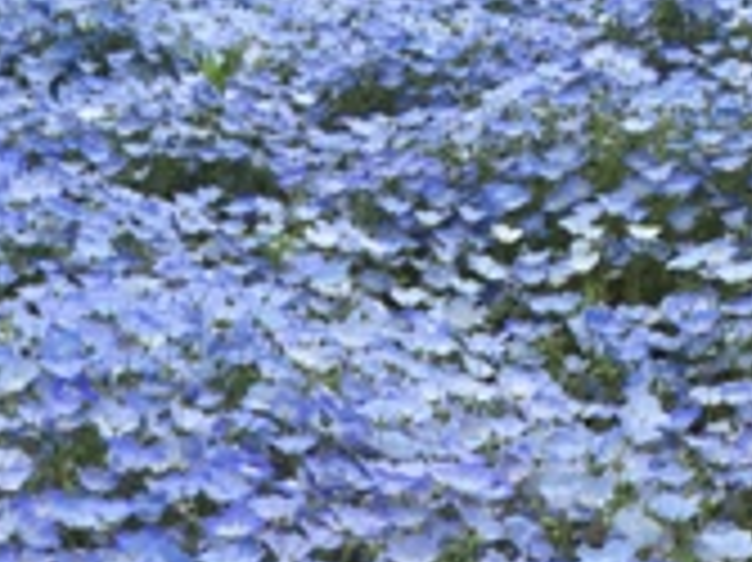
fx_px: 2410
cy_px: 841
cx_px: 180
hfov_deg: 17.6
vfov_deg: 12.7
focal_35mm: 111
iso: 32
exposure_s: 1/2639
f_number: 2.2
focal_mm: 4.15
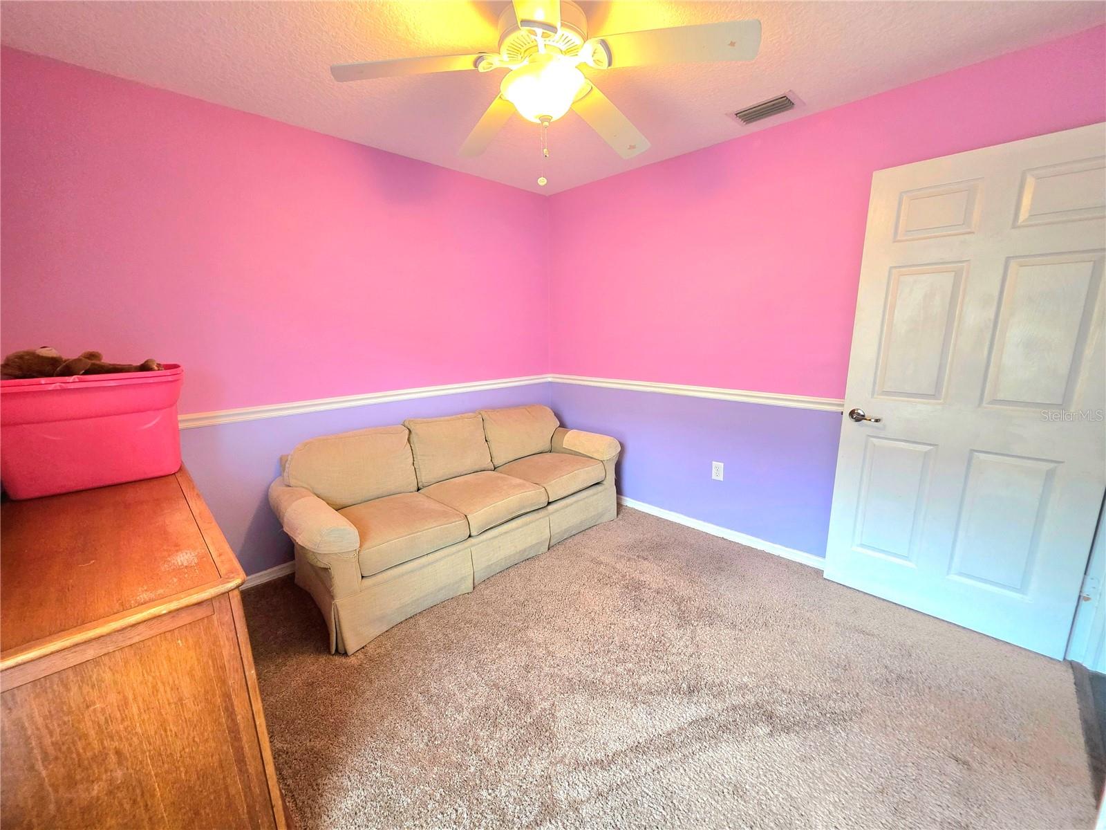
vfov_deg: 89.9
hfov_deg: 106.2
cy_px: 415
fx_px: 415
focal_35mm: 13
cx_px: 553
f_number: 1.9
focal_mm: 2.2
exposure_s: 1/120
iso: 320
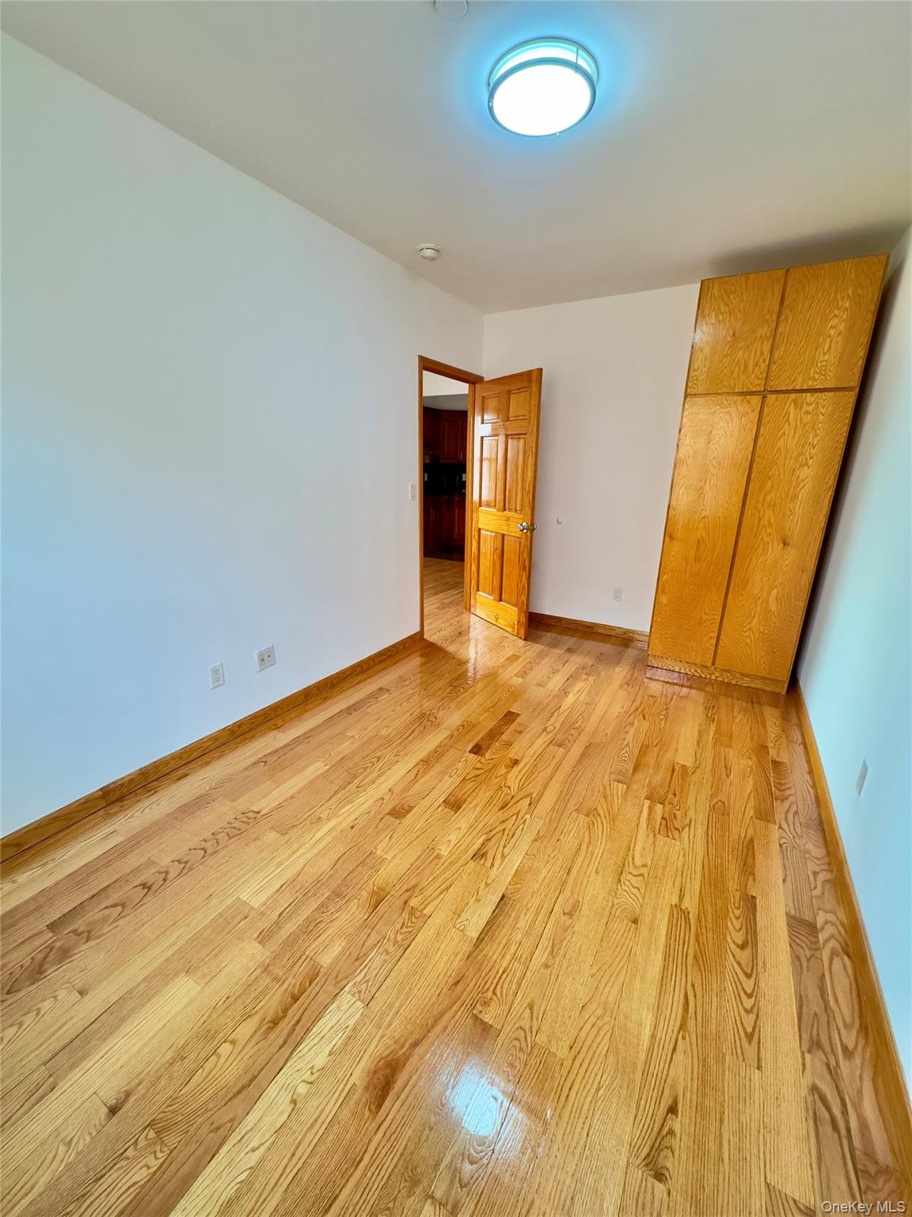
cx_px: 456
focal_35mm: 14
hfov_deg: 85.7
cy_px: 608
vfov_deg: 102.1
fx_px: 492
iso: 250
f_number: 2.2
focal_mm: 2.22
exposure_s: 1/120
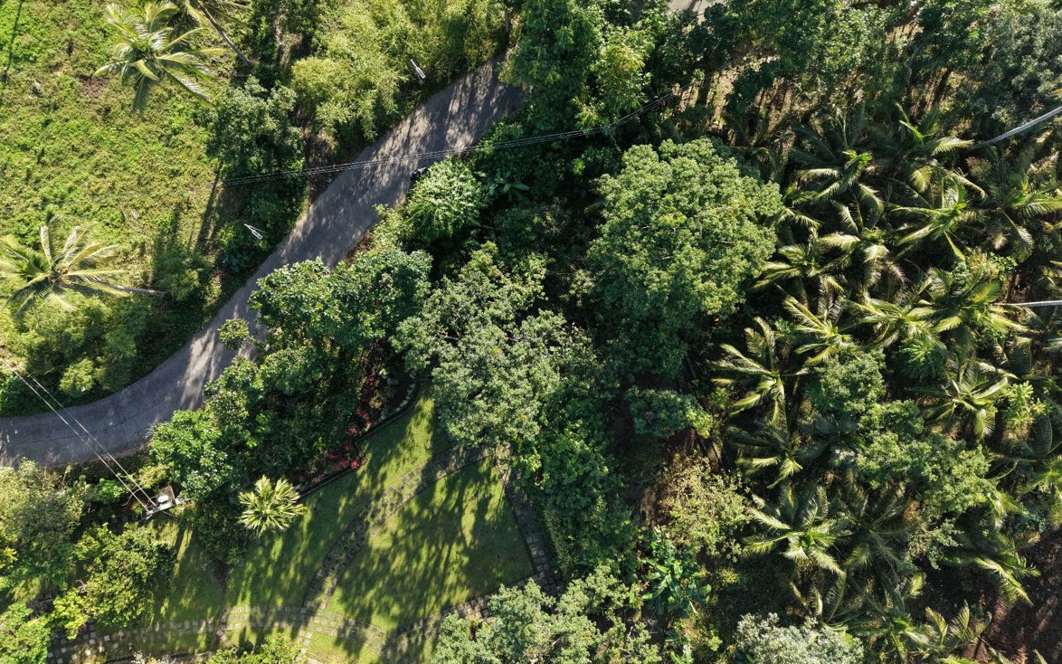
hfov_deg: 70.4
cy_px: 325
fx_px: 753
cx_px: 530
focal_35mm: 26
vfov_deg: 47.6
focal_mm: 8.67
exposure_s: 1/3200
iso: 640
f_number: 1.8
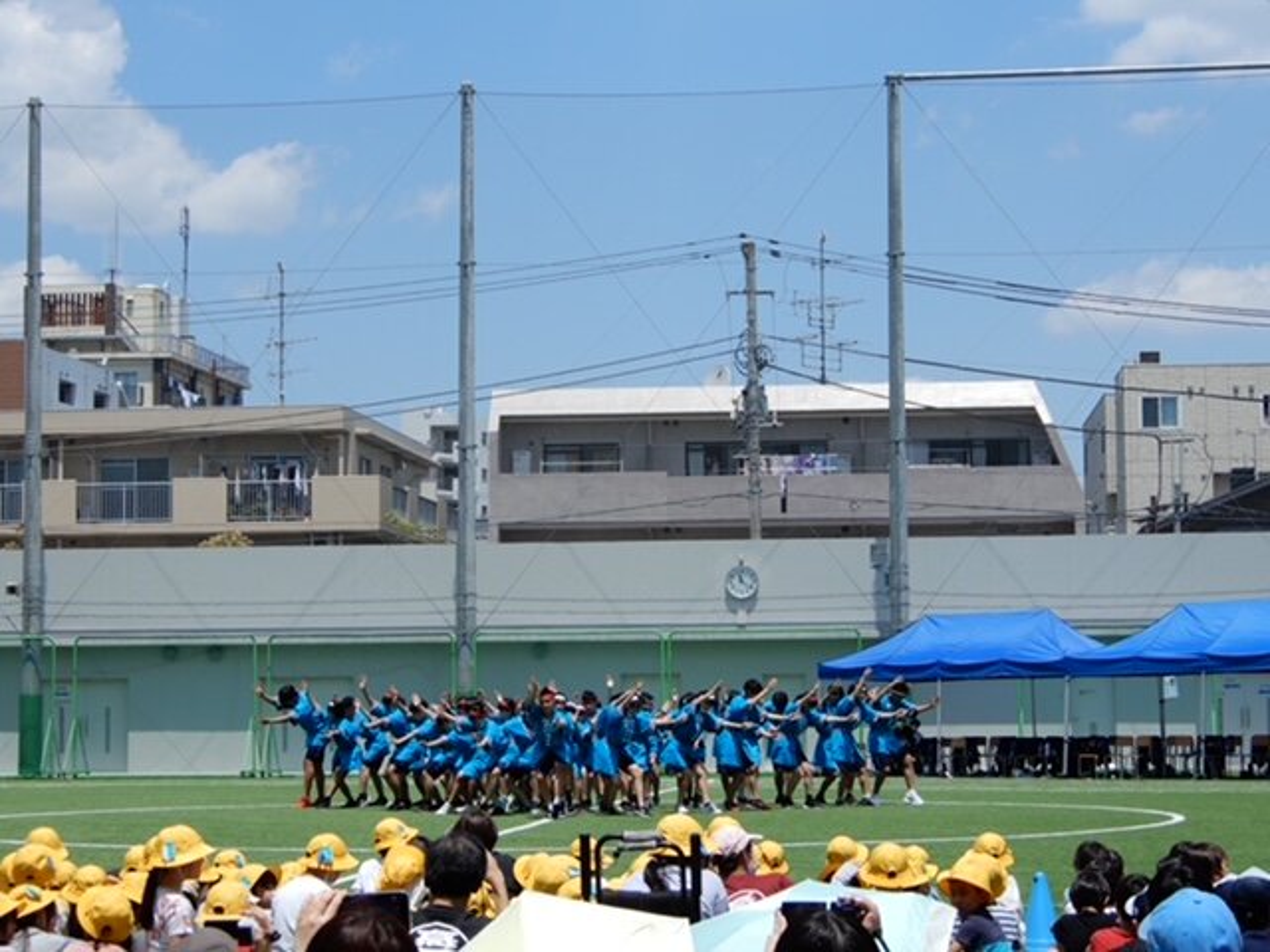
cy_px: 476
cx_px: 635
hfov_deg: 25.3
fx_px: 2825
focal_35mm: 77
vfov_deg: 19.1
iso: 80
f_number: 4.5
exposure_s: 1/800
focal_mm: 13.7
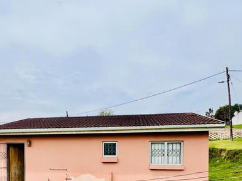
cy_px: 161
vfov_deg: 46.6
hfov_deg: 65.0
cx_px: 105
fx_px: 189
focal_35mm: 27
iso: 32
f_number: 1.8
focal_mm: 1.57
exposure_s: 1/1727
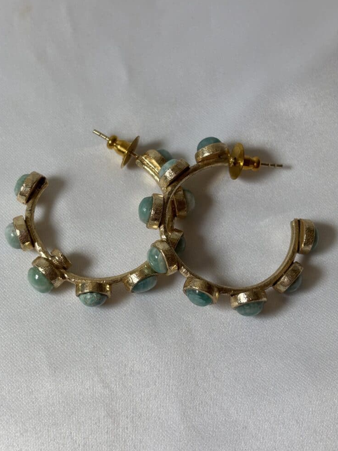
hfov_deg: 27.0
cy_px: 232
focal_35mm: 54
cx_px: 165
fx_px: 703
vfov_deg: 35.5
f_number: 1.6
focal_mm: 5.96
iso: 32
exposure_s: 1/303
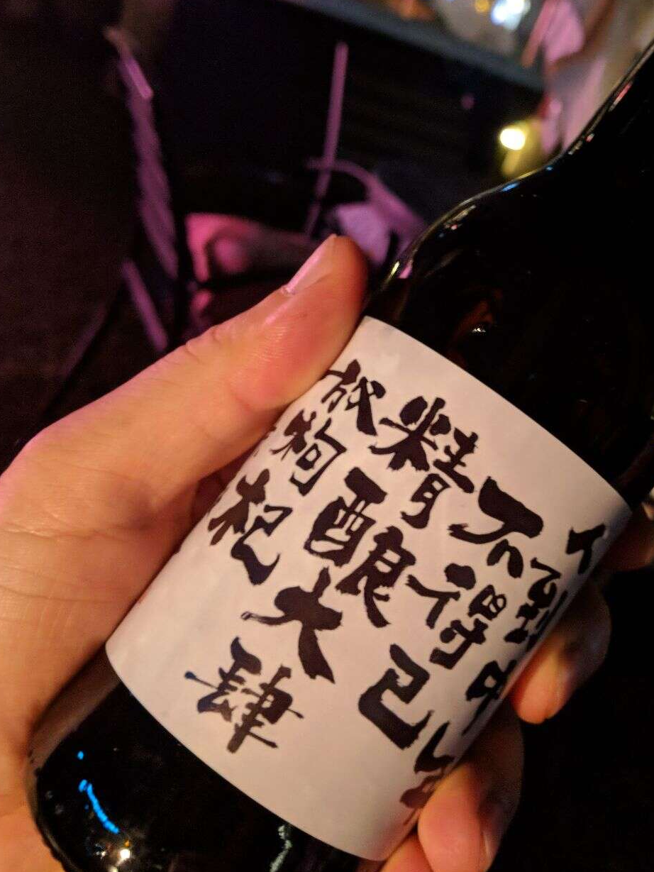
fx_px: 1133
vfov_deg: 41.9
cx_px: 514
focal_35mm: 45
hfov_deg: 31.4
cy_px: 347
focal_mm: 4.44
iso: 784
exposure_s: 1/15
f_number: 1.8
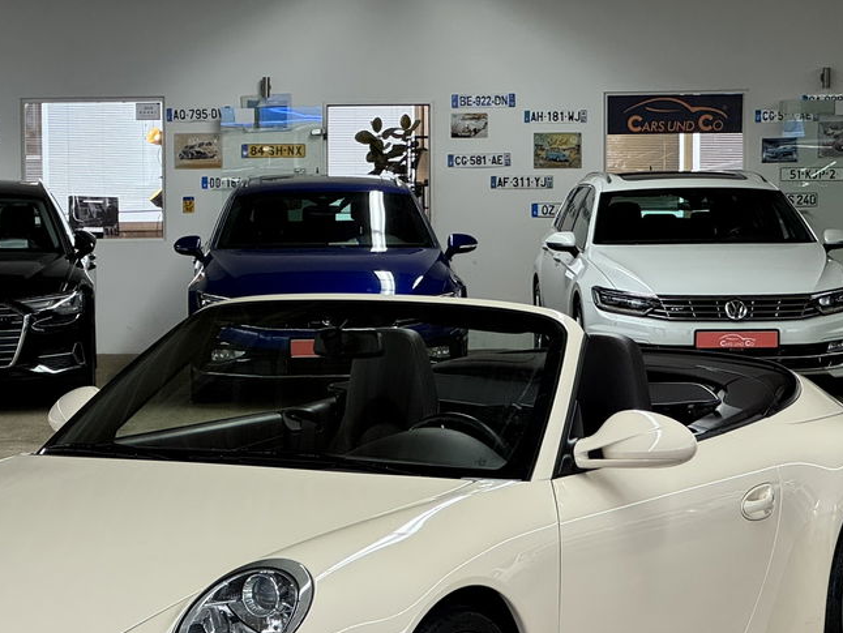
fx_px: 2972
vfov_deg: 12.1
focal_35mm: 122
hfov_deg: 16.1
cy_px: 448
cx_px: 304
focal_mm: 9
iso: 125
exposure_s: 1/50
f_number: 2.8
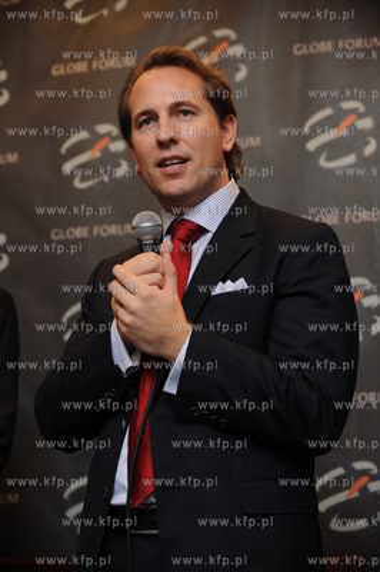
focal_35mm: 90
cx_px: 190
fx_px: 1427
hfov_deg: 15.2
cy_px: 286
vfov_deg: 22.6
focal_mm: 90
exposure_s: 1/200
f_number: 4.5
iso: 800
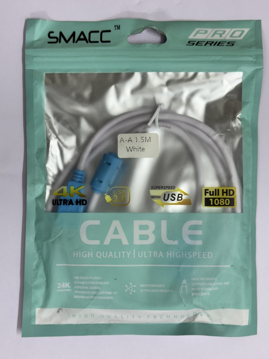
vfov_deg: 39.7
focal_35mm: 48
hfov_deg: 30.3
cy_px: 180
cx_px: 134
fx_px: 497
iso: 50
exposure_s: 1/100
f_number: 1.78
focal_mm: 6.76
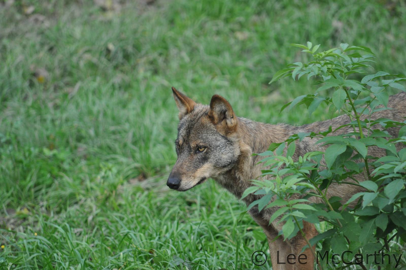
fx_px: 5069
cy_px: 135
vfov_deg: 3.0
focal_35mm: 450
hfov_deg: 4.6
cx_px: 203
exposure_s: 1/640
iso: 800
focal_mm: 300
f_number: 5.6
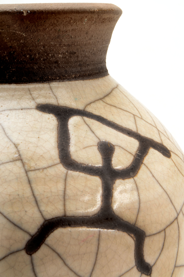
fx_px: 635
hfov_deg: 16.5
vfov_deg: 24.7
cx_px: 92
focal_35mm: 82
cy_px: 138
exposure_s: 1/160
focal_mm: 55
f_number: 22
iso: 125
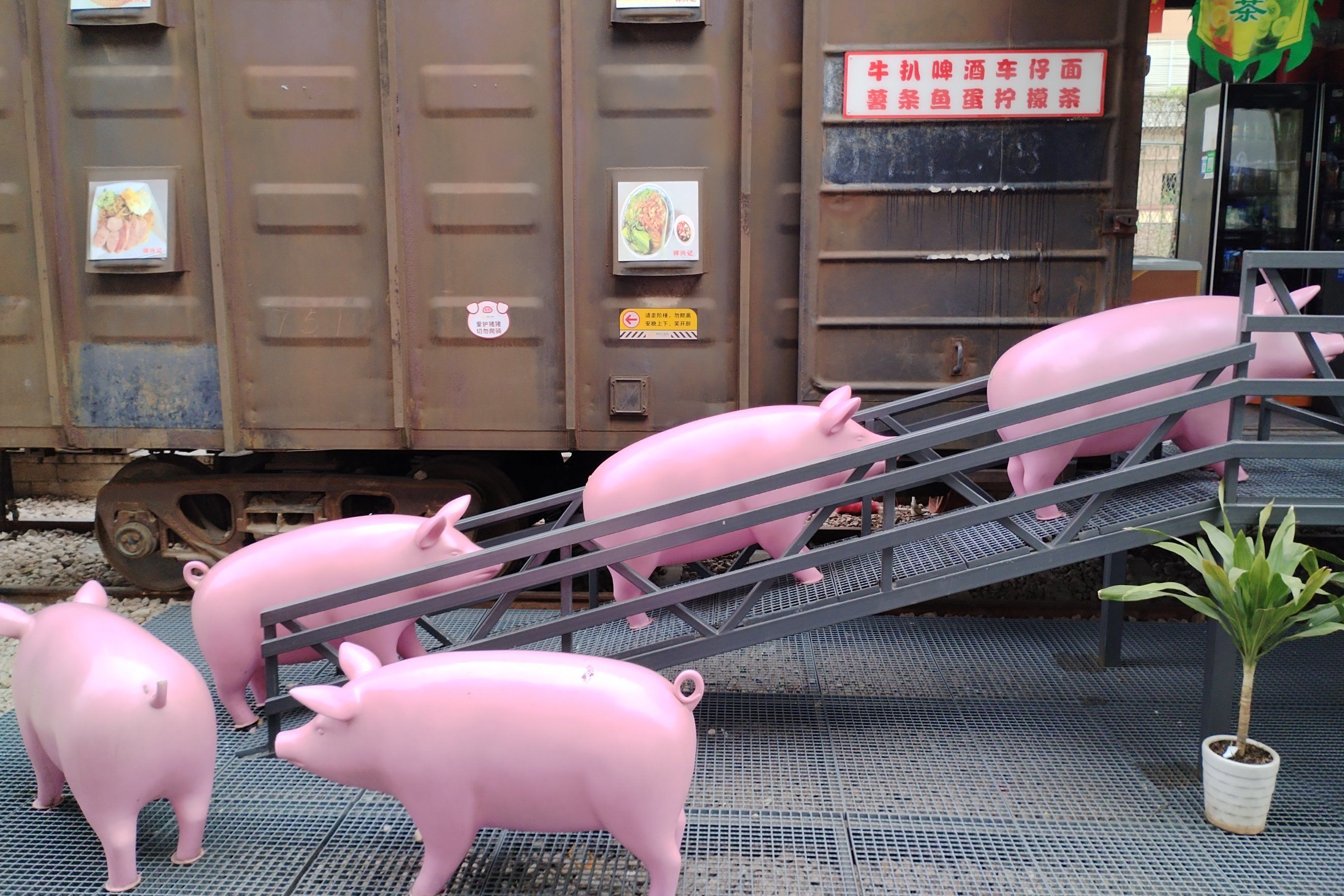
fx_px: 1045
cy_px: 402
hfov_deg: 65.5
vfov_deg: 46.3
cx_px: 683
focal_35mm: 28
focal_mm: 4.25
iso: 100
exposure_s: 1/286
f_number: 1.8
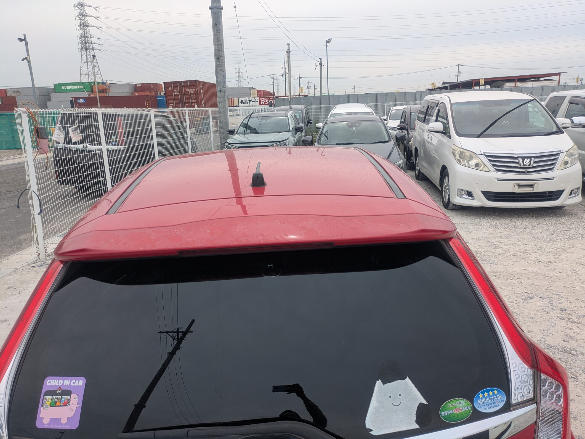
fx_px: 423
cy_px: 220
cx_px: 292
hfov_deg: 69.4
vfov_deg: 54.9
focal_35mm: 25
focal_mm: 5.43
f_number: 1.89
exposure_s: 1/1147
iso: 47
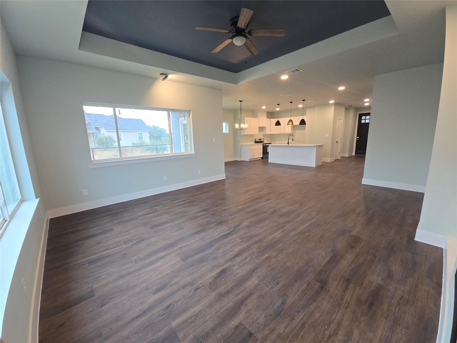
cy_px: 172
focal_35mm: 13
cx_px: 228
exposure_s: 1/60
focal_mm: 2.2
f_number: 2.2
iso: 160
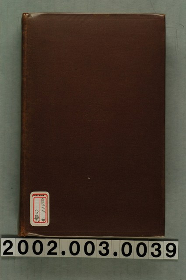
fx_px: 583
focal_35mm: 75
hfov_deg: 18.1
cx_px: 93
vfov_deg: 27.0
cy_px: 140
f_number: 8
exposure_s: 1/60
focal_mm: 50
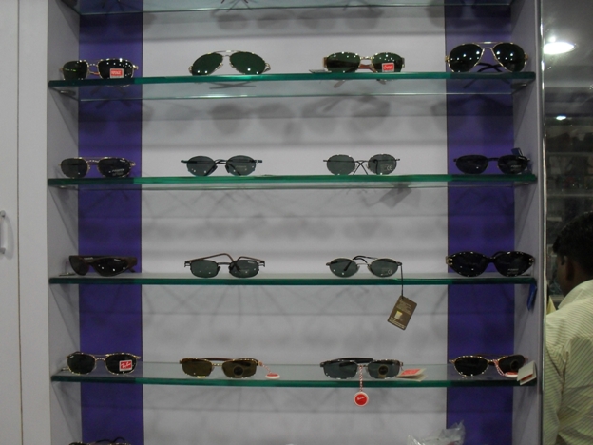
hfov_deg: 49.0
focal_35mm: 38
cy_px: 222
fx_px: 651
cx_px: 296
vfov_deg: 37.7
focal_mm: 6.3
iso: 120
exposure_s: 1/45
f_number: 2.8
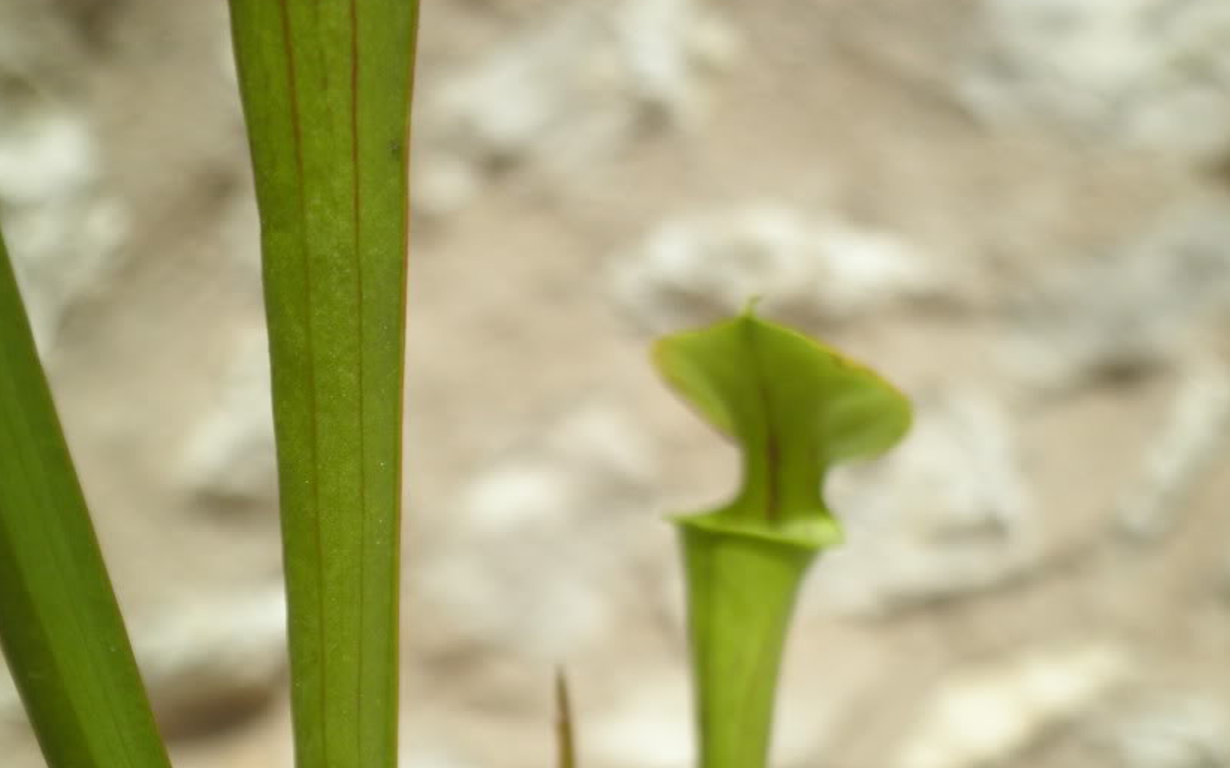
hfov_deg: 33.0
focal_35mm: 62
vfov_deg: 20.8
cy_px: 568
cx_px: 662
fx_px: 2078
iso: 64
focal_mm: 8.3
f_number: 9.6
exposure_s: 1/125
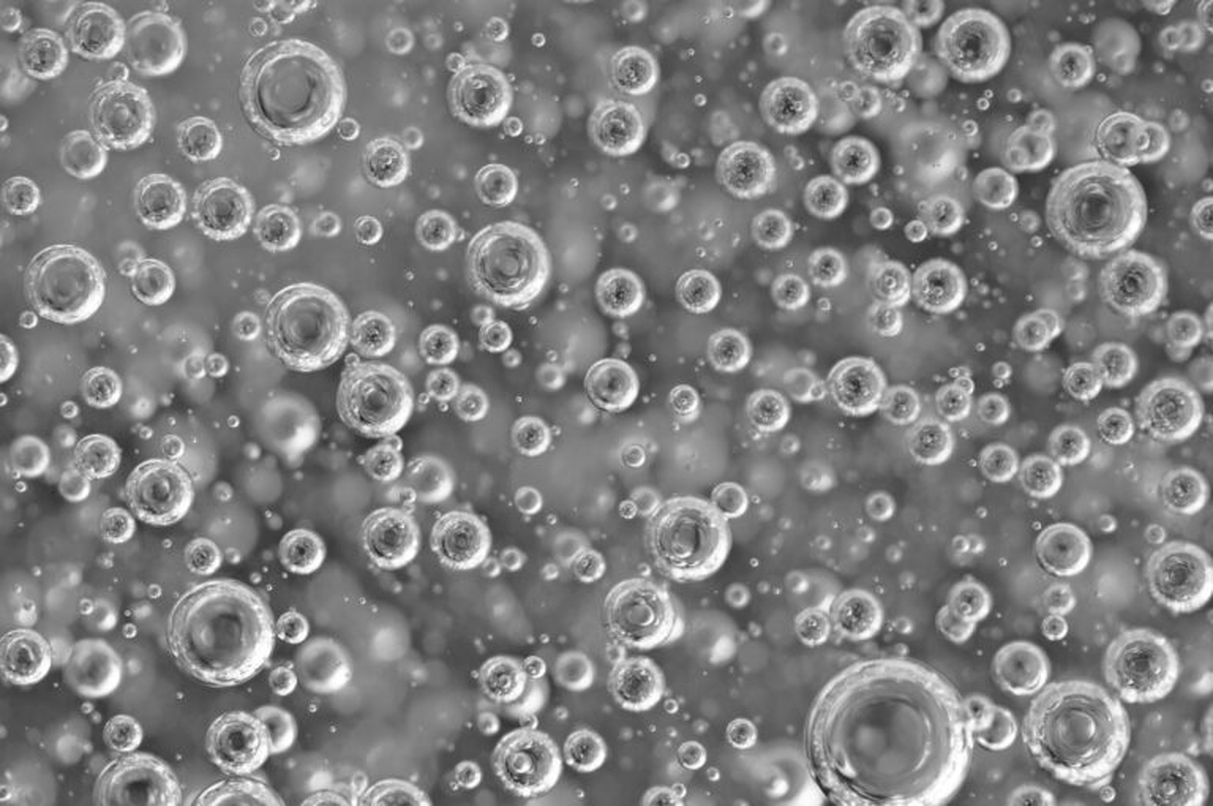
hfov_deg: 10.2
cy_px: 403
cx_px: 606
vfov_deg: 6.8
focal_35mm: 202
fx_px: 6798
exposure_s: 1/125
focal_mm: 135
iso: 200
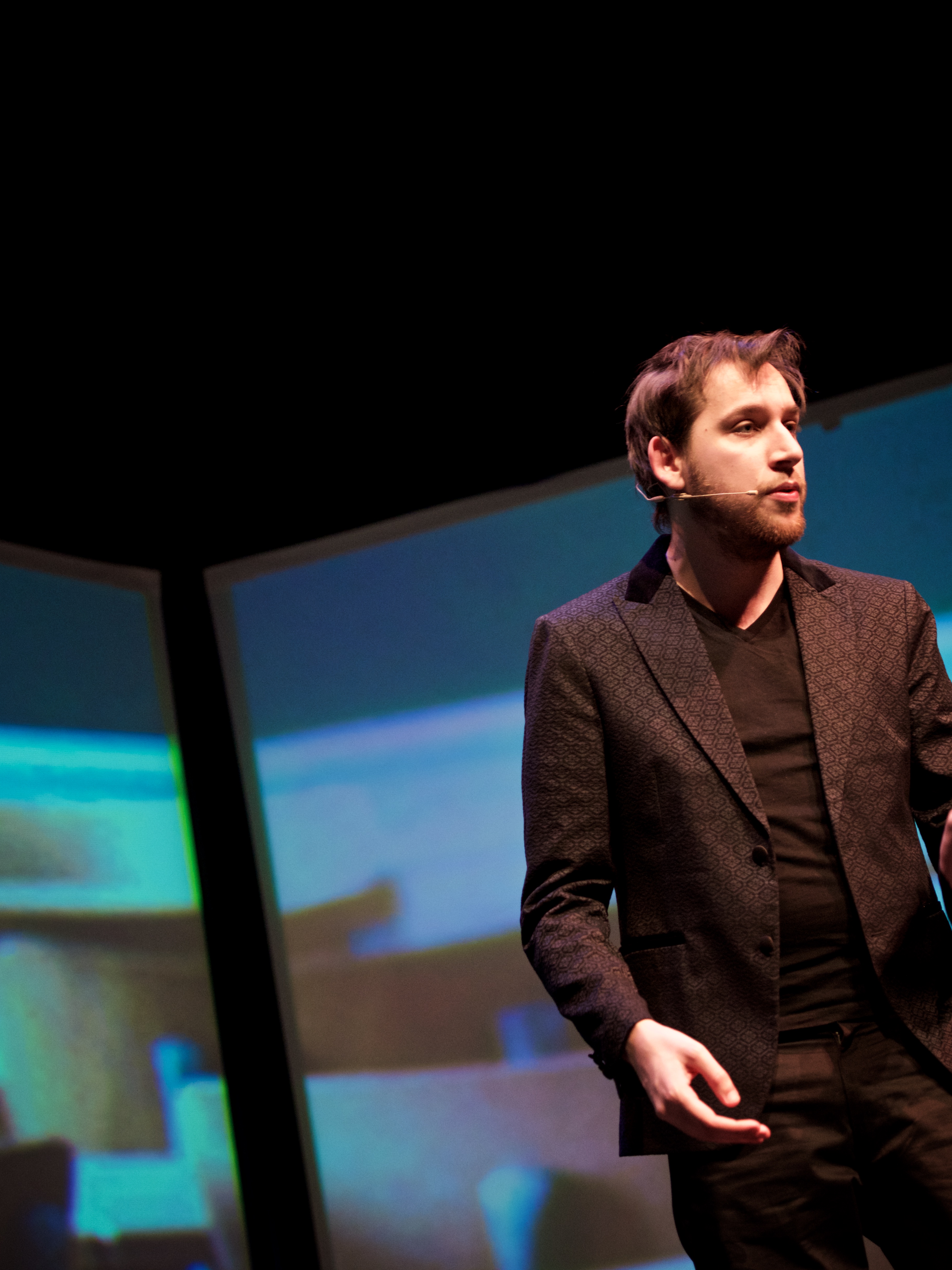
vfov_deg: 14.8
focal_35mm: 133
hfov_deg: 11.1
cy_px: 636
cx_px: 491
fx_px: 4878
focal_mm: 92
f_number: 2.8
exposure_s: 1/160
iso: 1600
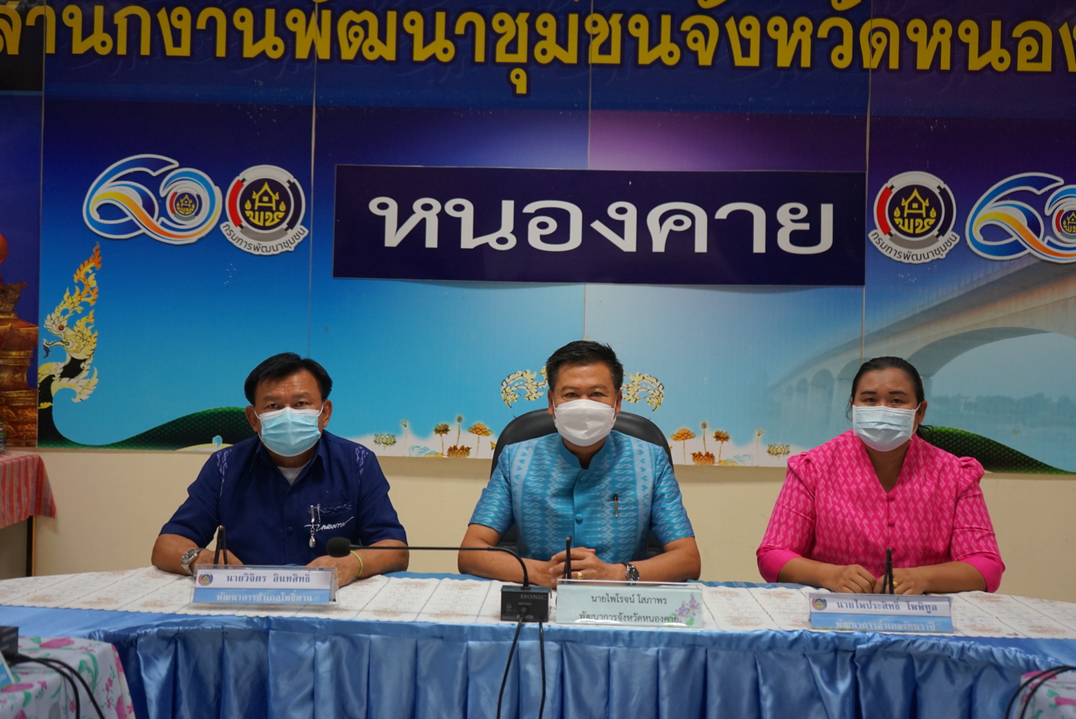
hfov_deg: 46.4
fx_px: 1256
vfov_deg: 31.9
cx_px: 538
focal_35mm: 42
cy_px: 360
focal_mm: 42
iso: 1250
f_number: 4.5
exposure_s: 1/160
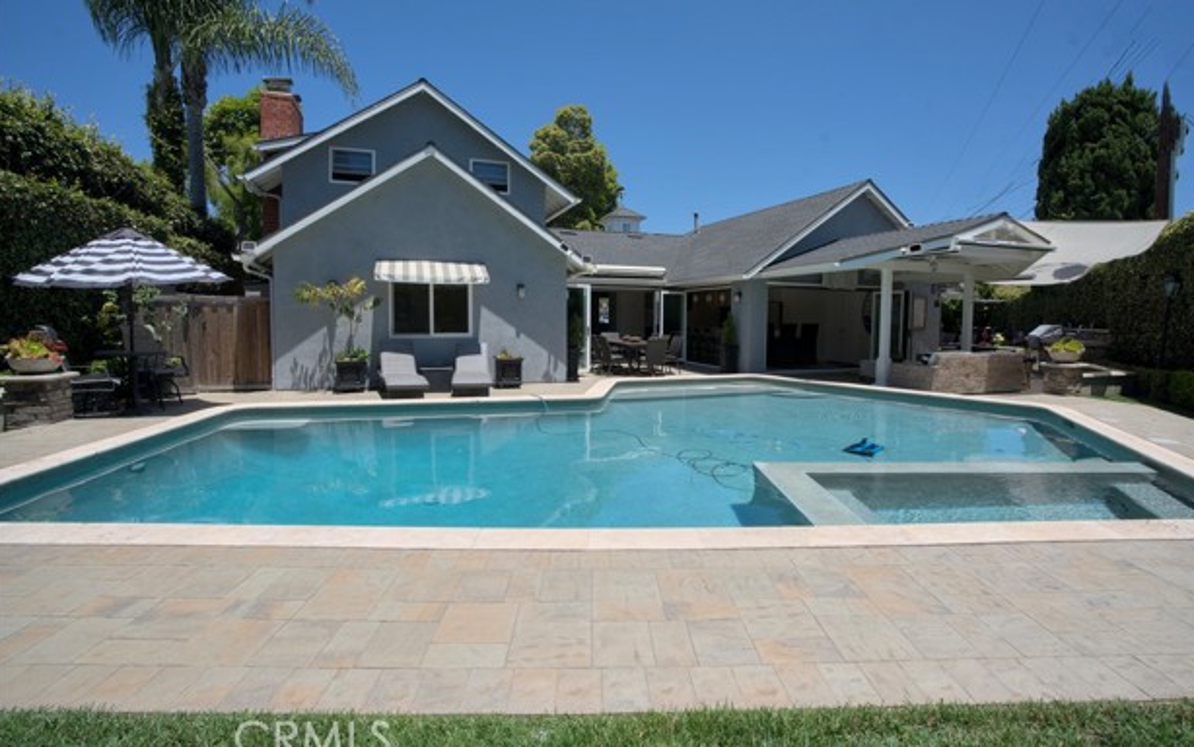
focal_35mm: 17
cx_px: 616
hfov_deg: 94.3
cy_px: 352
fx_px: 553
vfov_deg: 68.0
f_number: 10
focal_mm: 16
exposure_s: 1/200
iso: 100
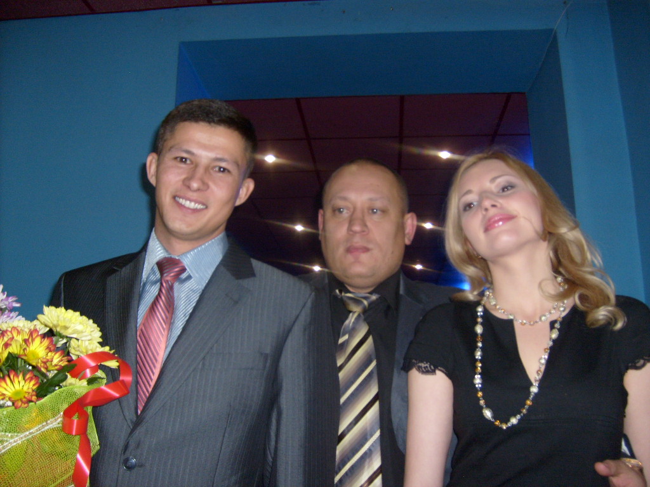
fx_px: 657
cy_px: 244
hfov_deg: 52.6
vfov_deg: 40.7
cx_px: 325
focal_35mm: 35
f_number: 2.8
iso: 100
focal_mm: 5.8
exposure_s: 1/45
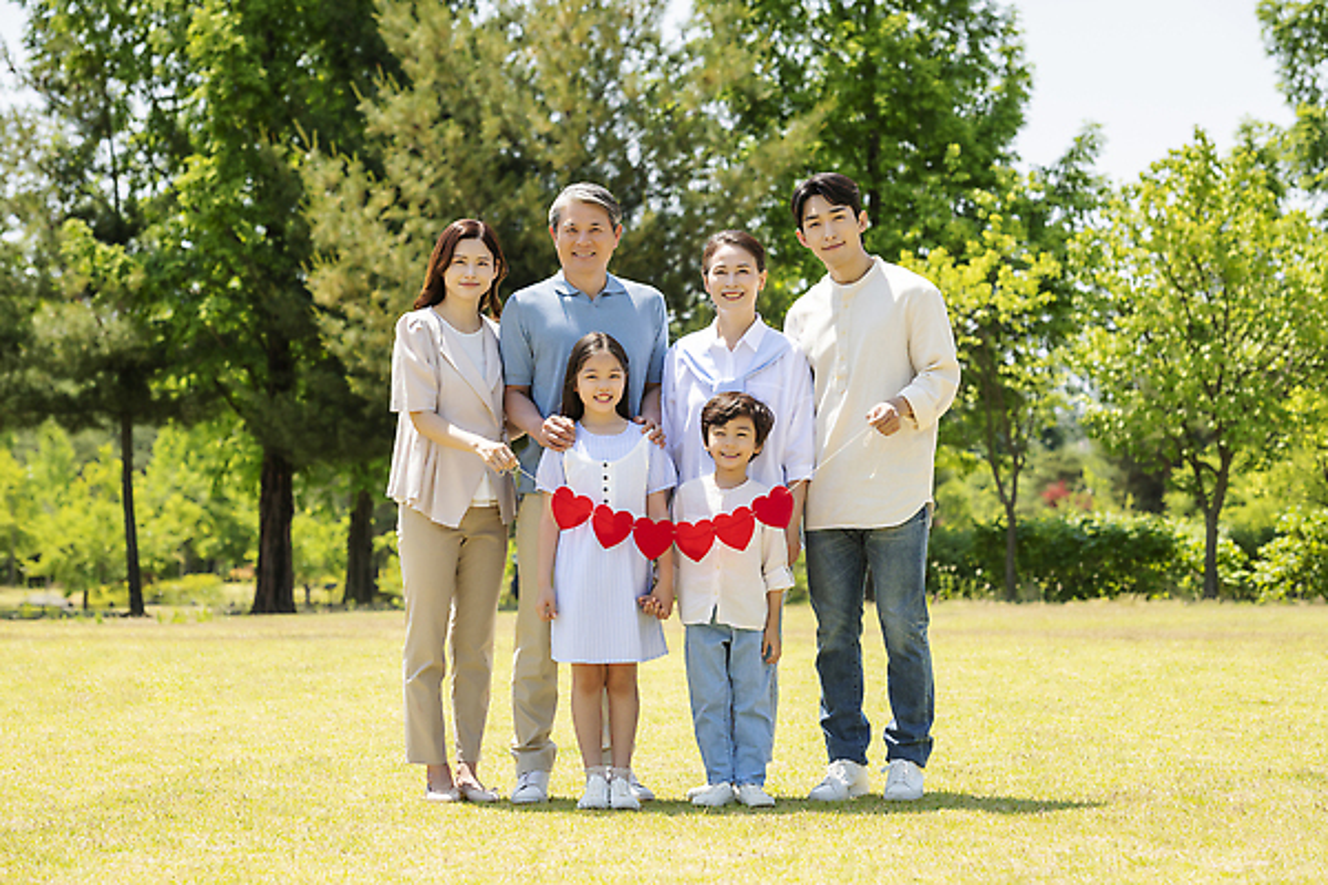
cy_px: 442
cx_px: 664
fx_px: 3762
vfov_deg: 13.4
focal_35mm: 102
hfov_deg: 20.0
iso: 160
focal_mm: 102
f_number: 5.6
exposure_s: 1/400
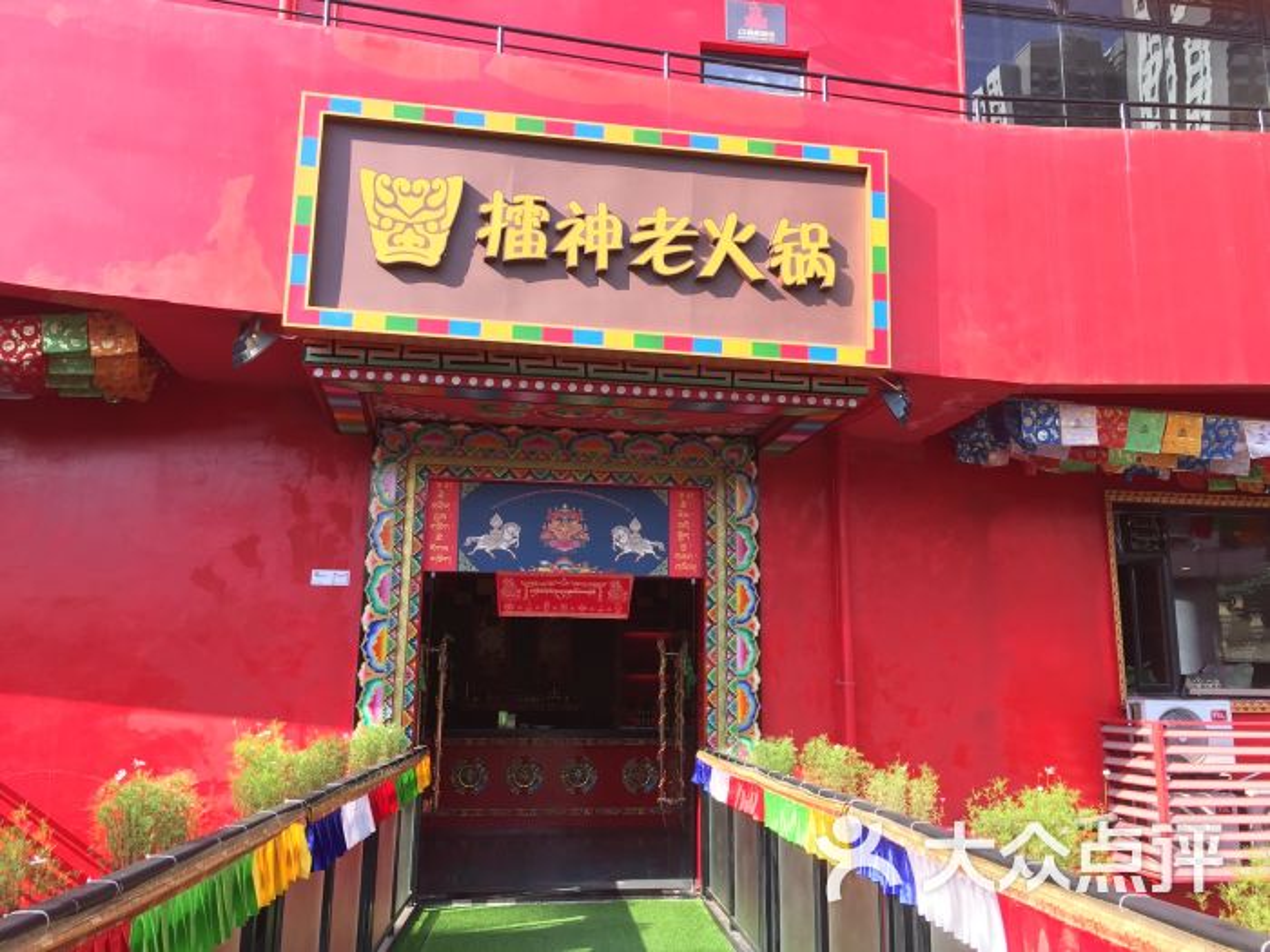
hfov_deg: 61.7
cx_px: 635
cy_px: 476
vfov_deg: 48.2
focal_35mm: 29
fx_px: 1064
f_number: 2.2
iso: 32
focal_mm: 4.15
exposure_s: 1/293
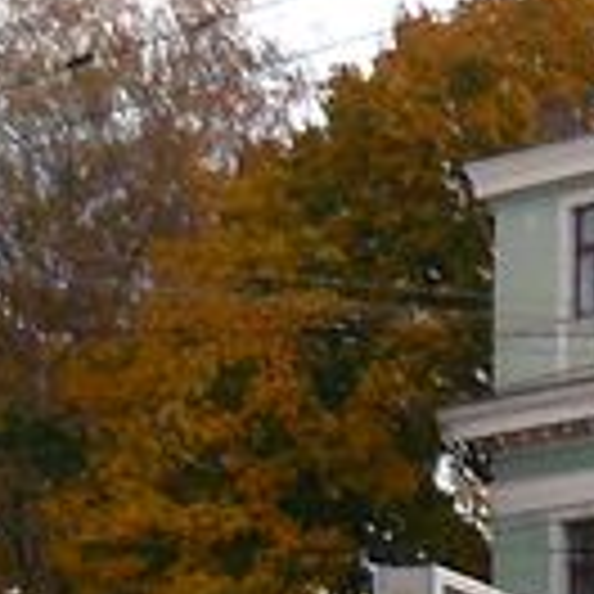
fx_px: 4795
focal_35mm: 247
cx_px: 1521
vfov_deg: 7.1
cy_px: 648
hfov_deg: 6.7
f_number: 2.8
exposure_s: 1/1000
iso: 200
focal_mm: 6
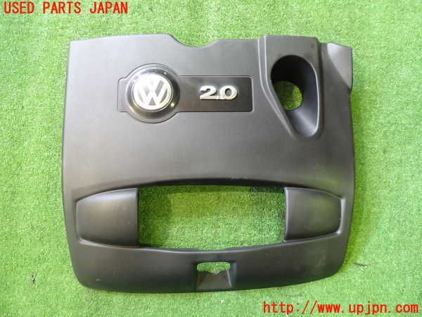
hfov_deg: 60.0
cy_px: 158
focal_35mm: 30
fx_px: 366
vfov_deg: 46.8
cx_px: 211
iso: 800
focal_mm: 5.4
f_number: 2.3
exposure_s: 1/40
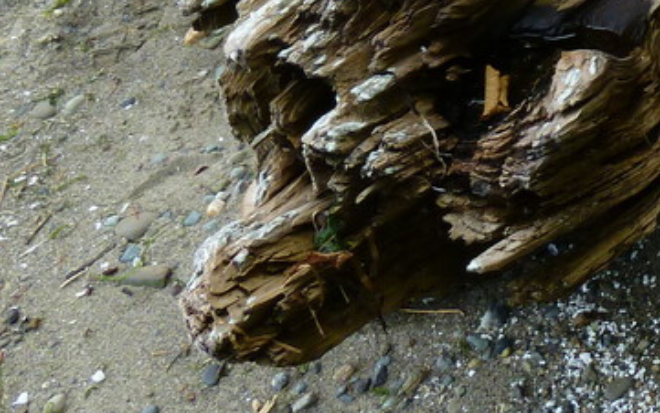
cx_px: 1000
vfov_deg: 13.0
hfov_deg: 19.2
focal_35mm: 94
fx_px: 1692
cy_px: -241
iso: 80
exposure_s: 1/125
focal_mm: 4.5
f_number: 3.3
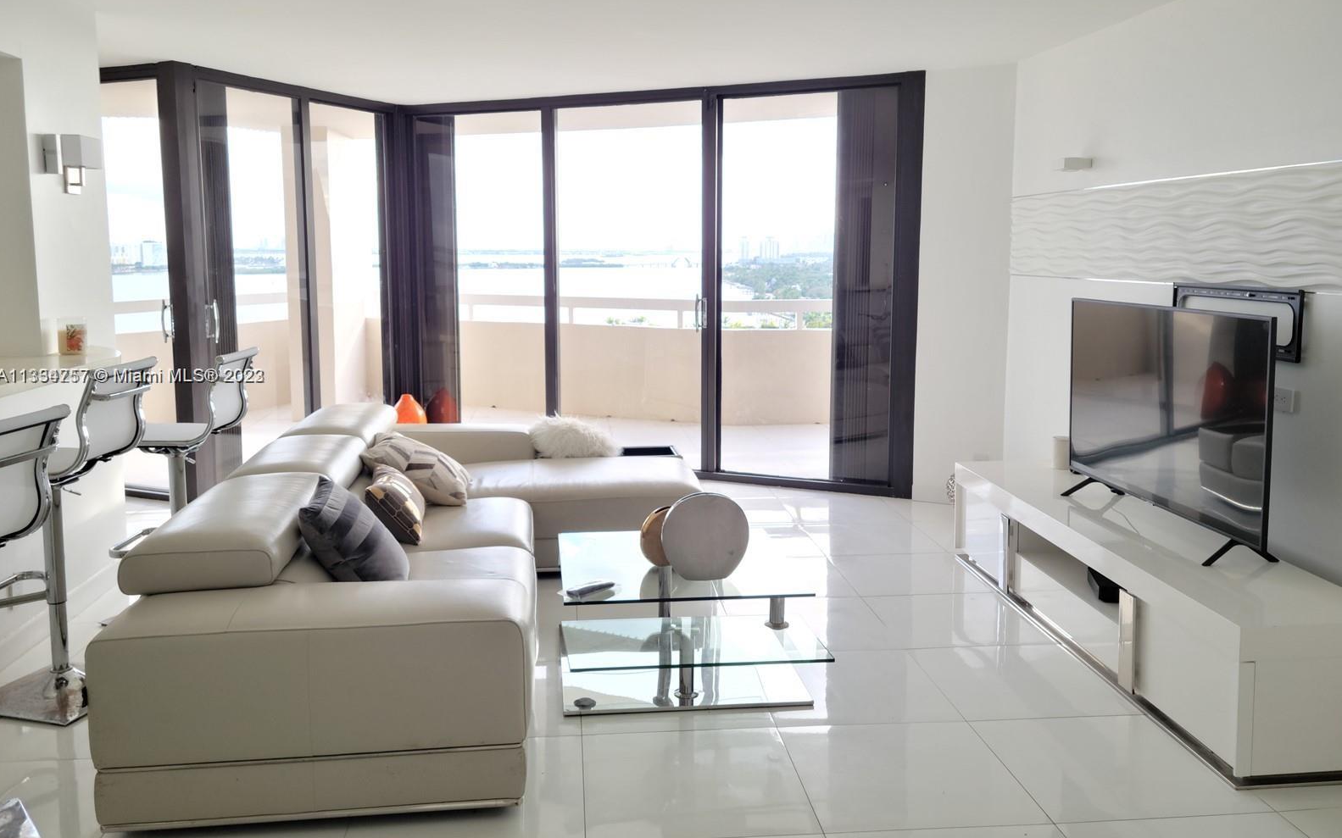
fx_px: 1097
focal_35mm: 30
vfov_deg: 41.8
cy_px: 377
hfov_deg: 62.9
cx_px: 671
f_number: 2
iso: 100
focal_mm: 5.9
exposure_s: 1/60
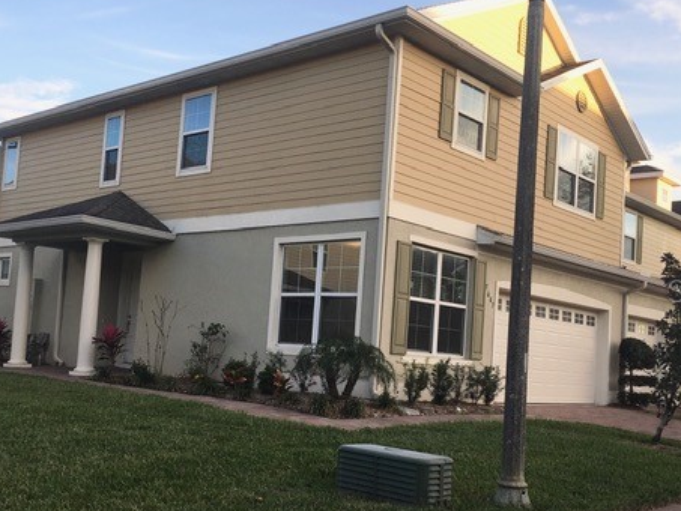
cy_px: 290
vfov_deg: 35.1
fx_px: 807
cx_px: 329
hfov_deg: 45.8
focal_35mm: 41
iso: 25
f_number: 2.2
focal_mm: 4.15
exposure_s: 1/242
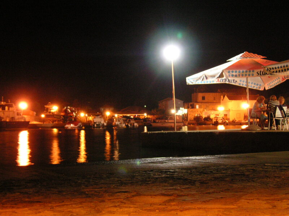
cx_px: 144
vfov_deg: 24.0
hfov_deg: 31.7
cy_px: 108
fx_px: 509
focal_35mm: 61
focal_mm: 10.2
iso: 160
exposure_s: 3
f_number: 3.9
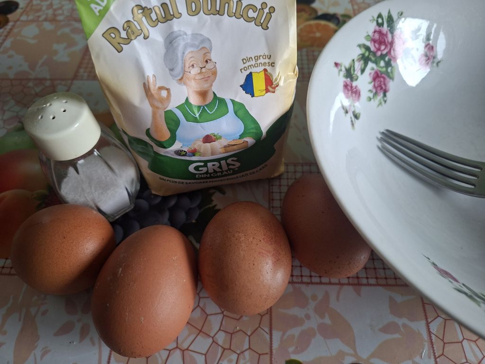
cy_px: 182
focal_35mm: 23
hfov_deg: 73.9
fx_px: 322
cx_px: 242
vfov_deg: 58.9
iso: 320
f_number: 1.8
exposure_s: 1/50
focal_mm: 5.54
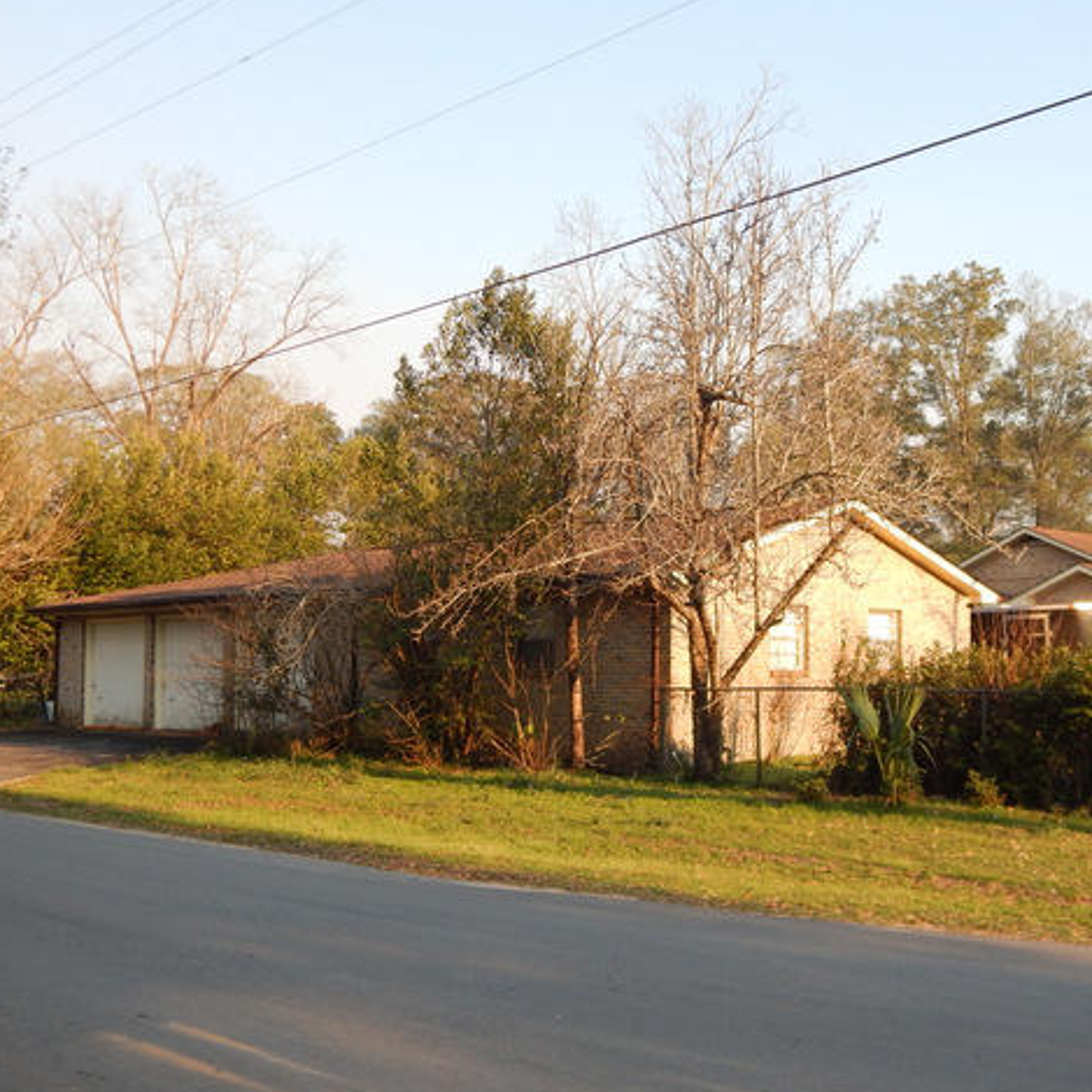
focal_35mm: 41
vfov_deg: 40.9
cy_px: 549
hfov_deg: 40.6
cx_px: 682
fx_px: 1463
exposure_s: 1/320
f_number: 3.3
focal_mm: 6.1
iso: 125
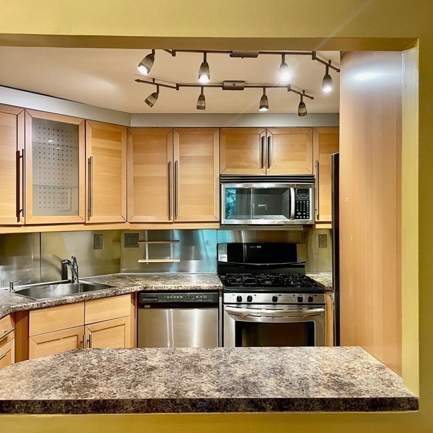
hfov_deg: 52.4
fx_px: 439
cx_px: 192
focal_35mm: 31
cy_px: 218
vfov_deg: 52.5
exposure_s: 1/60
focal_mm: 4.2
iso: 250
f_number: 1.6
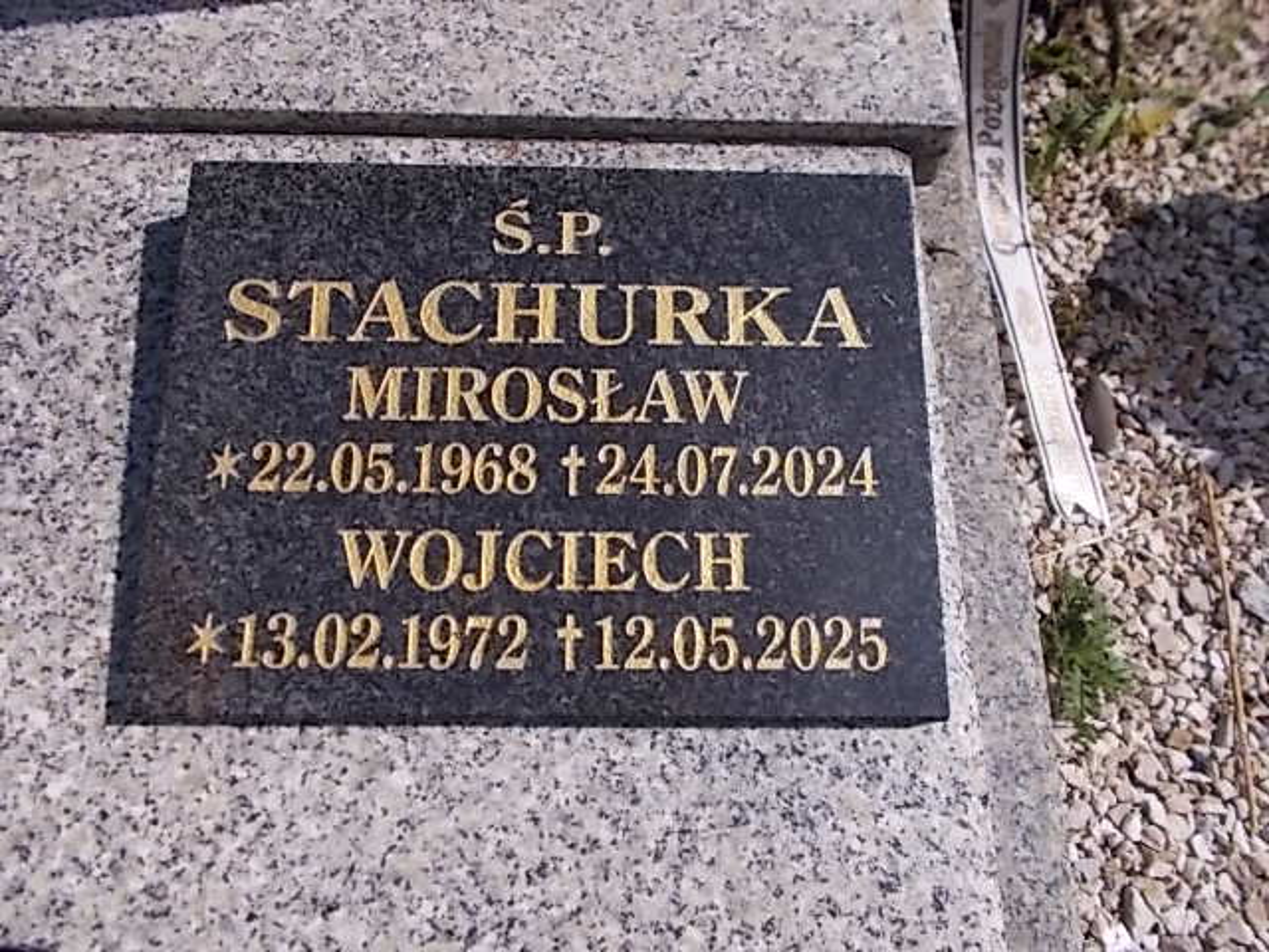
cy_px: 476
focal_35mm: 26
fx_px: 953
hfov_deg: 67.3
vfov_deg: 53.1
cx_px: 634
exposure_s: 1/250
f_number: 8
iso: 80
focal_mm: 4.6
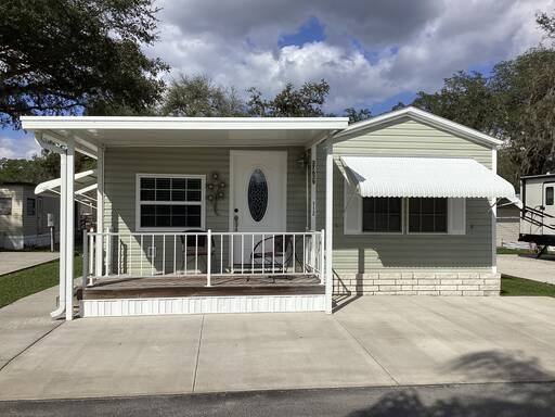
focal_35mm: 31
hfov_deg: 58.4
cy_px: 208
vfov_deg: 45.4
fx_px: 497
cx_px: 278
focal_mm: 3.3
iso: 25
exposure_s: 1/3135
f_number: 2.4
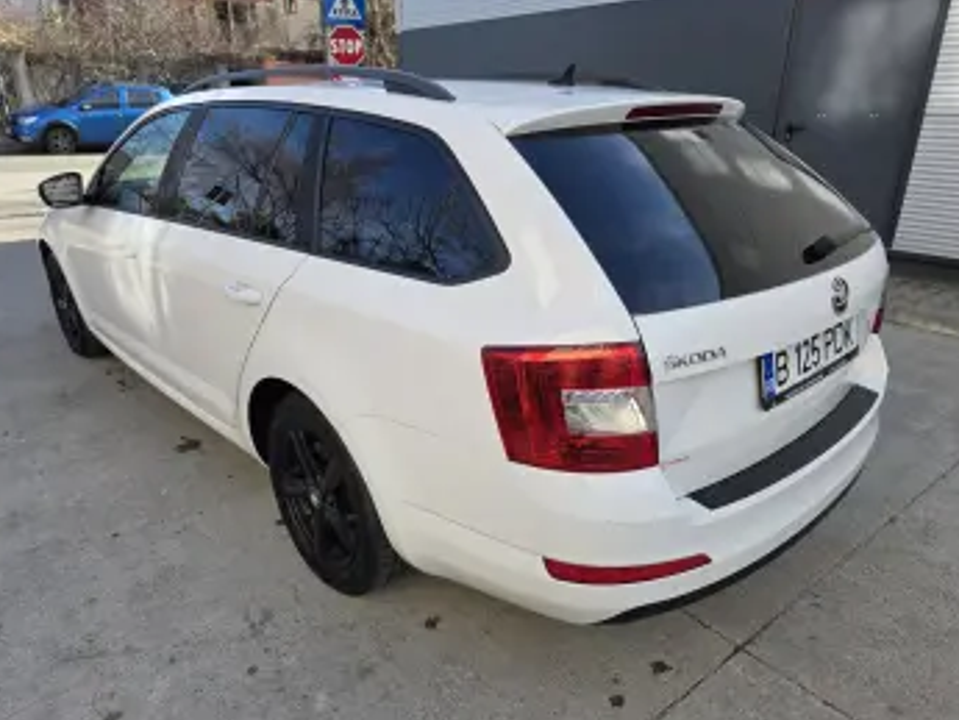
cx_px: 470
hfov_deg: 71.6
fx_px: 665
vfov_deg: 56.8
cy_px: 361
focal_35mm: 24
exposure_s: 1/1314
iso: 80
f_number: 1.7
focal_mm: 6.3
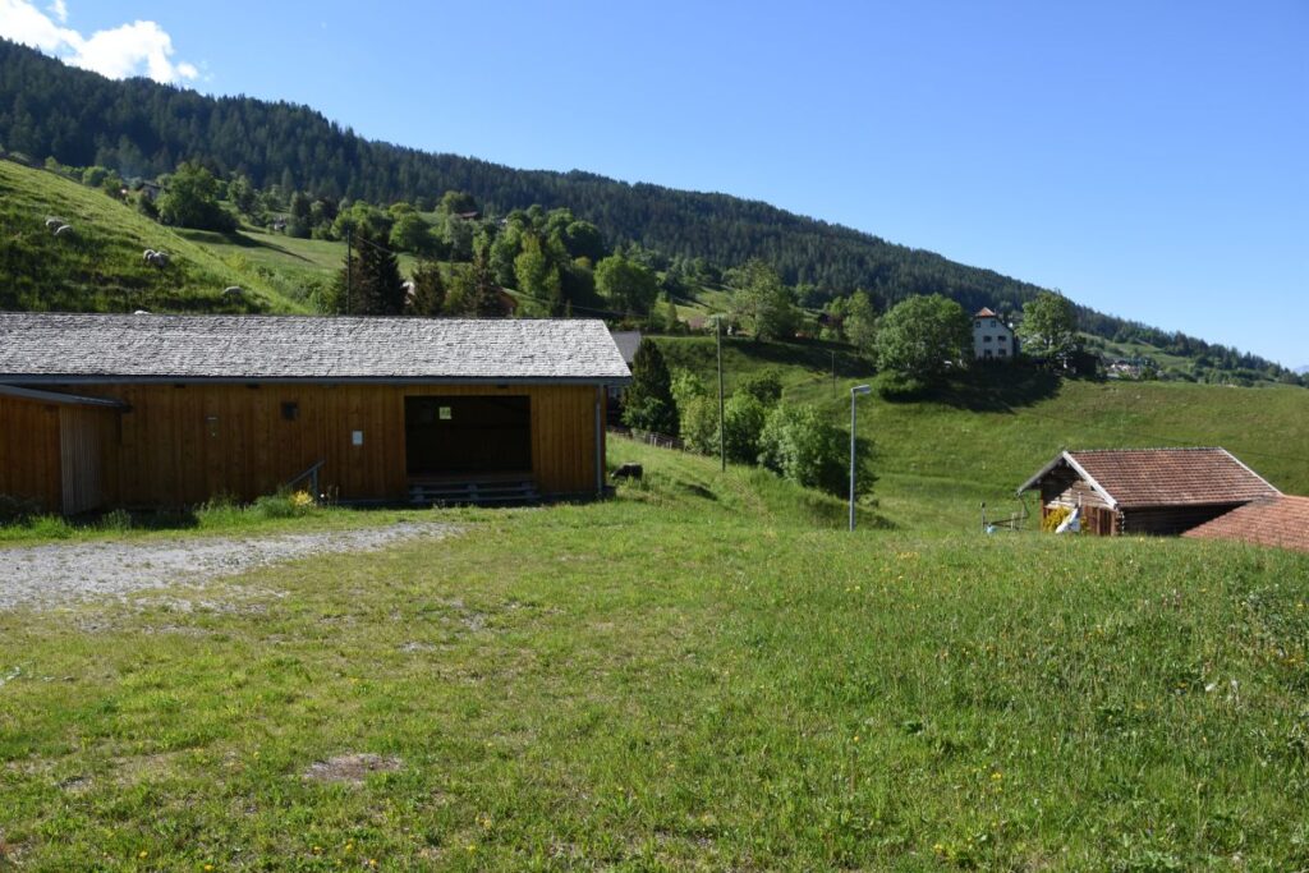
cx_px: 654
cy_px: 436
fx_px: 982
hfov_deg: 67.4
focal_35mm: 27
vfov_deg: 47.9
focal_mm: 18
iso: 100
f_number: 8
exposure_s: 1/250
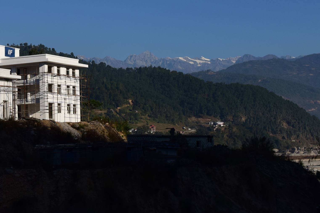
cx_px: 43
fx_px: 720
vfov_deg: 16.5
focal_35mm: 81
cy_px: -3
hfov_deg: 24.5
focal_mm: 32
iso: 400
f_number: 6.3
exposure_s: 1/2000
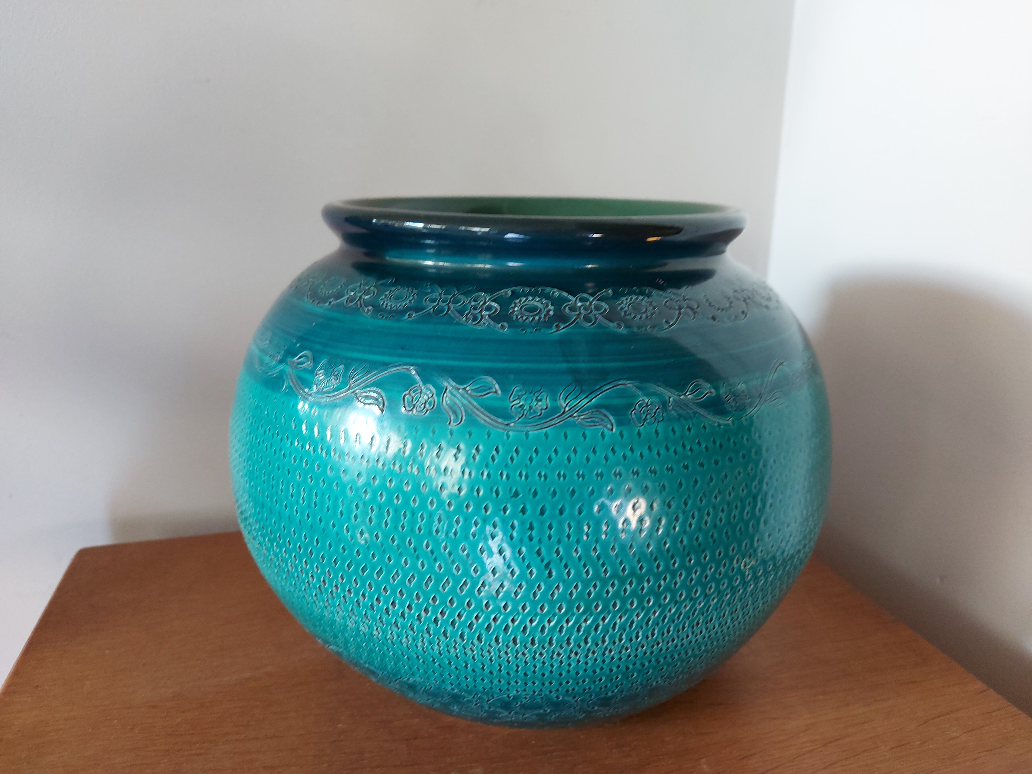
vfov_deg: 56.8
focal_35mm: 24
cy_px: 387
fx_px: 716
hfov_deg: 71.6
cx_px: 516
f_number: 1.8
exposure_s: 1/50
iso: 160
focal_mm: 5.23
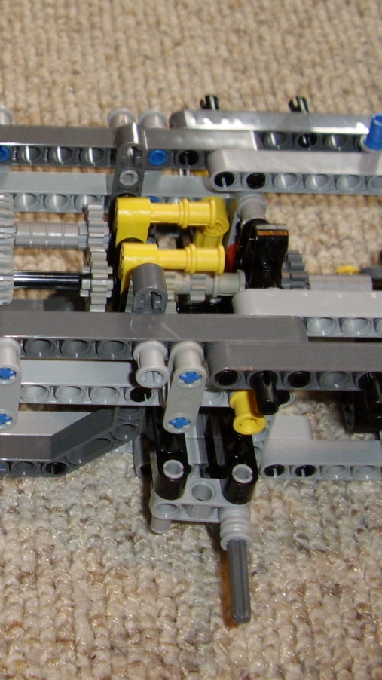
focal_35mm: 58
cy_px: 261
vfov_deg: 35.9
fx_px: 1045
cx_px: -116
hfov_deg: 19.1
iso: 141
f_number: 2.9
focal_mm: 5.8
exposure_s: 1/30
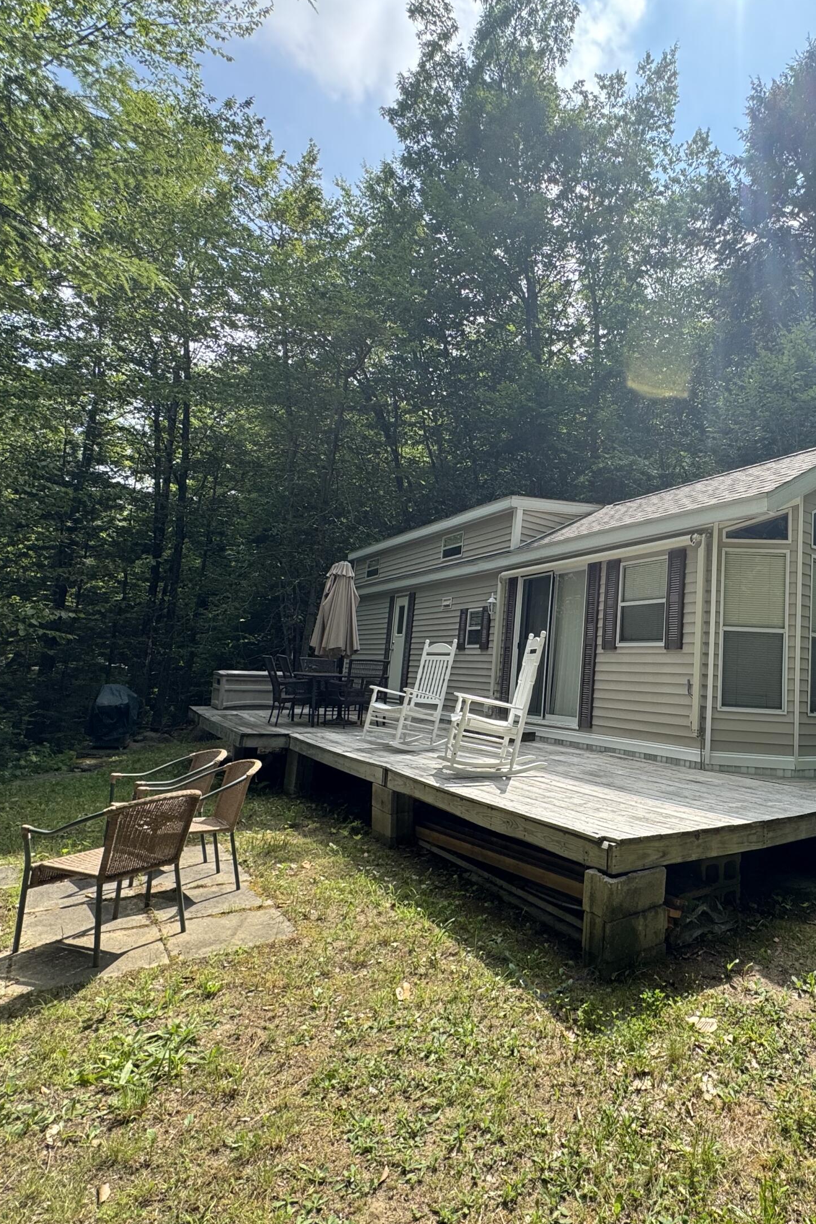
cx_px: 609
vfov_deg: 84.0
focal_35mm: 20
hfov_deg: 58.8
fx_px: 680
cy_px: 618
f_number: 2.2
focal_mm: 2.22
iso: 40
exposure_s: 1/641
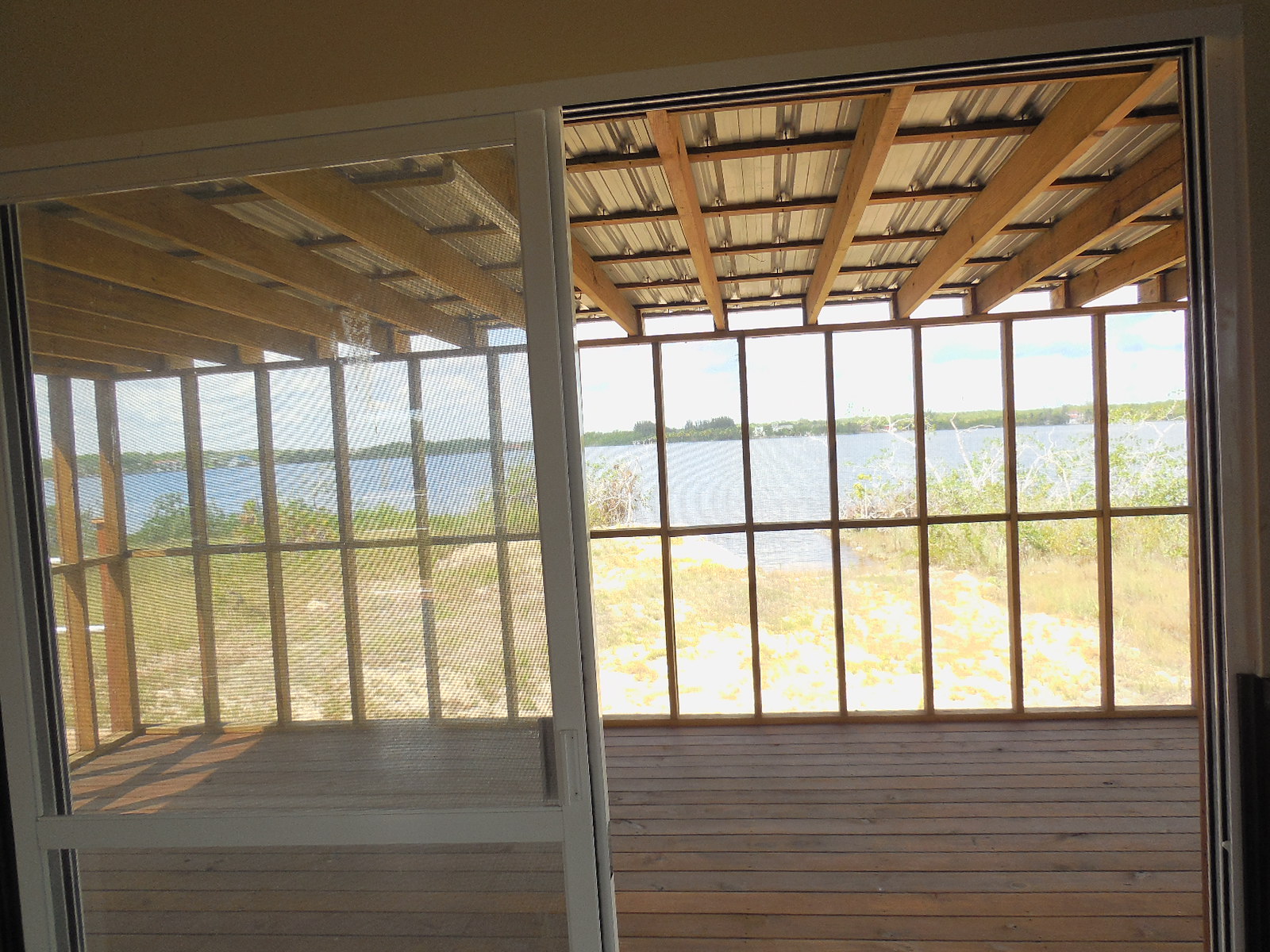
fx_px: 917
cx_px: 635
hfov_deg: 69.4
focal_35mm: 25
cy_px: 476
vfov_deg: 54.9
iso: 125
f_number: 3.1
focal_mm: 4.5
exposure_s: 1/320
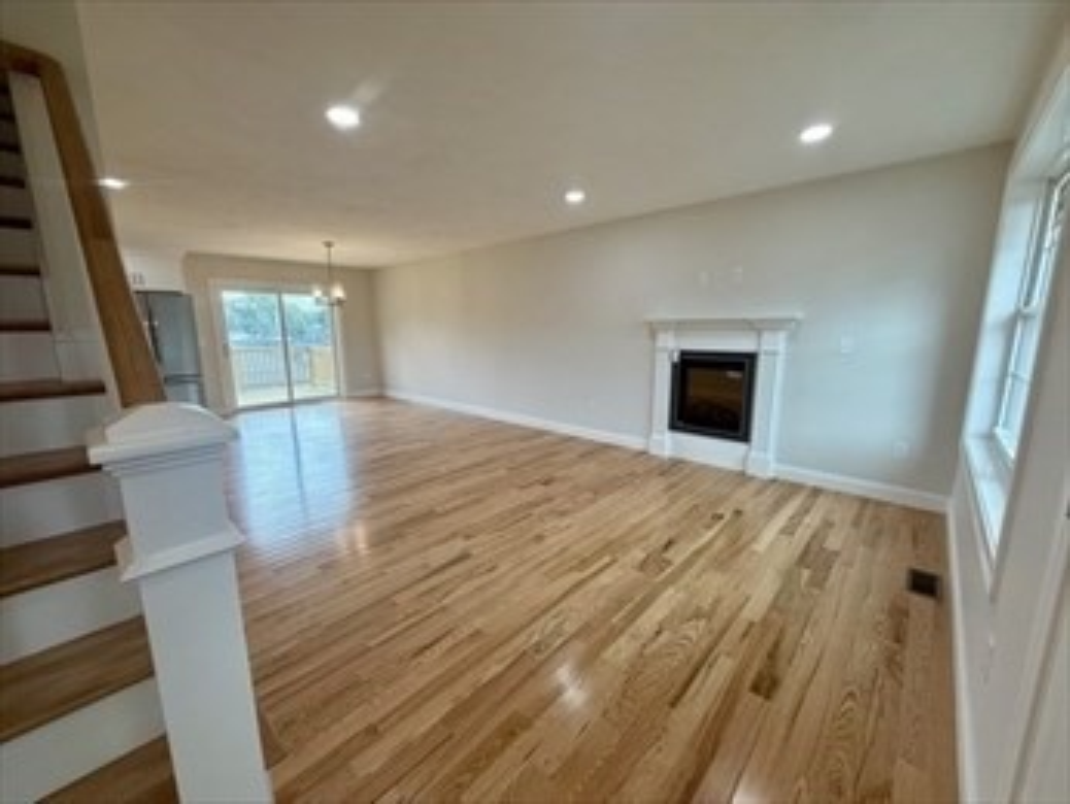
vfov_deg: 85.7
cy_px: 402
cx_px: 535
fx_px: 433
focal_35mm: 14
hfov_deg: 102.0
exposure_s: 1/129
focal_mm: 2.22
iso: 64
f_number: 2.2
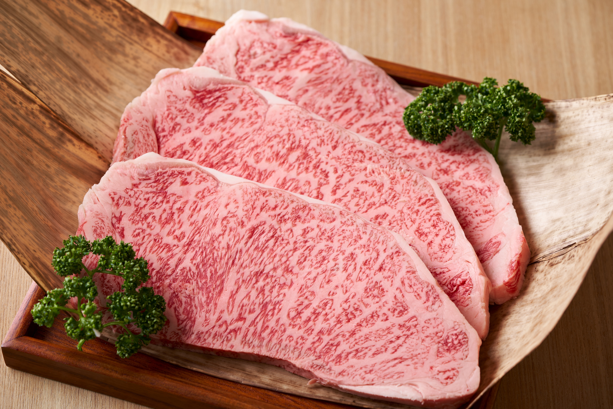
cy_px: 204
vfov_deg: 15.2
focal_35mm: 90
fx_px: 1533
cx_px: 306
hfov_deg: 22.6
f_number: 5.6
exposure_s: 1/125
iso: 100
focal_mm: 90
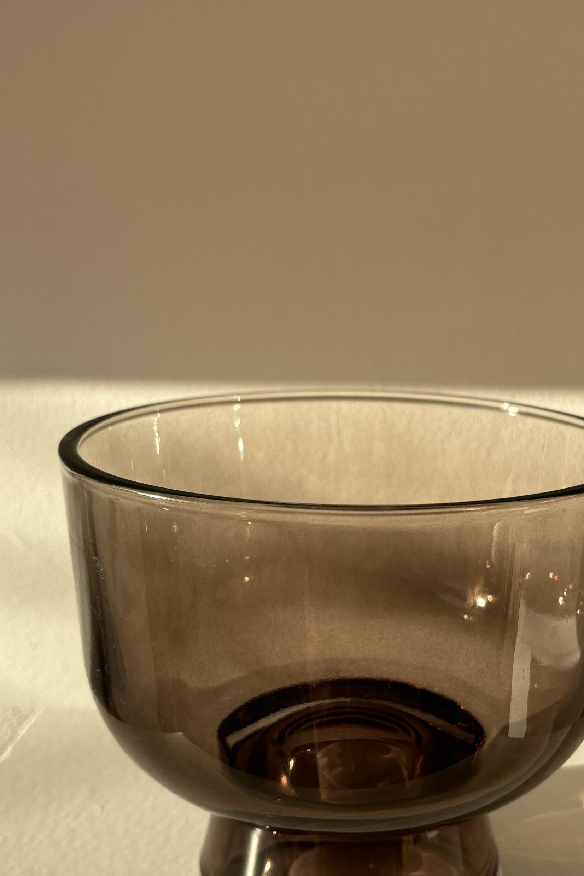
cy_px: 457
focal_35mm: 44
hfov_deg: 30.4
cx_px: 366
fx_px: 1071
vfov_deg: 44.5
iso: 50
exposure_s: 1/1984
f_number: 1.6
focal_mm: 5.96
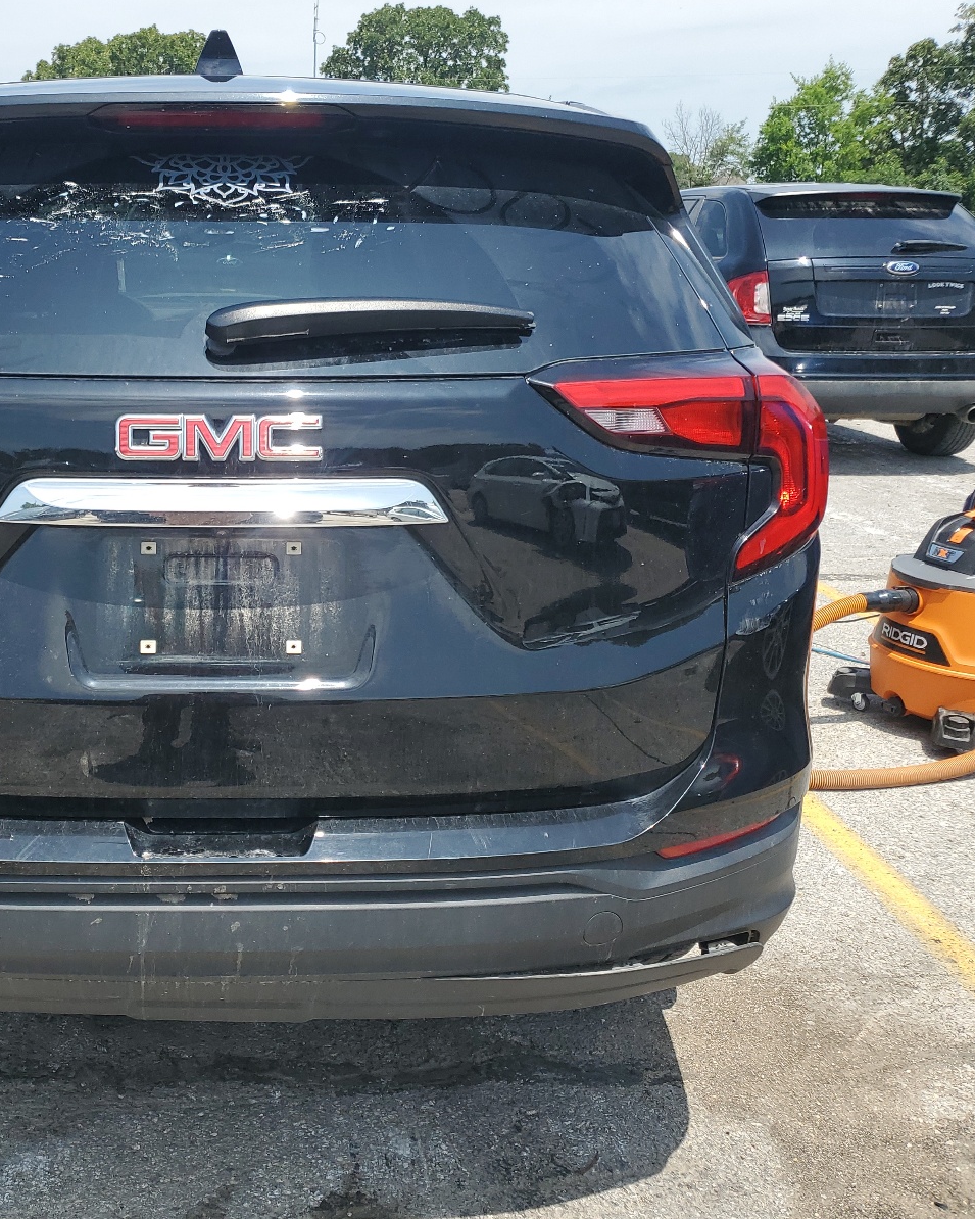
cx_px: 206
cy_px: 607
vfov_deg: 52.8
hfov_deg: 41.6
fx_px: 1227
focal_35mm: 34
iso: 50
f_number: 1.5
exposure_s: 1/2500
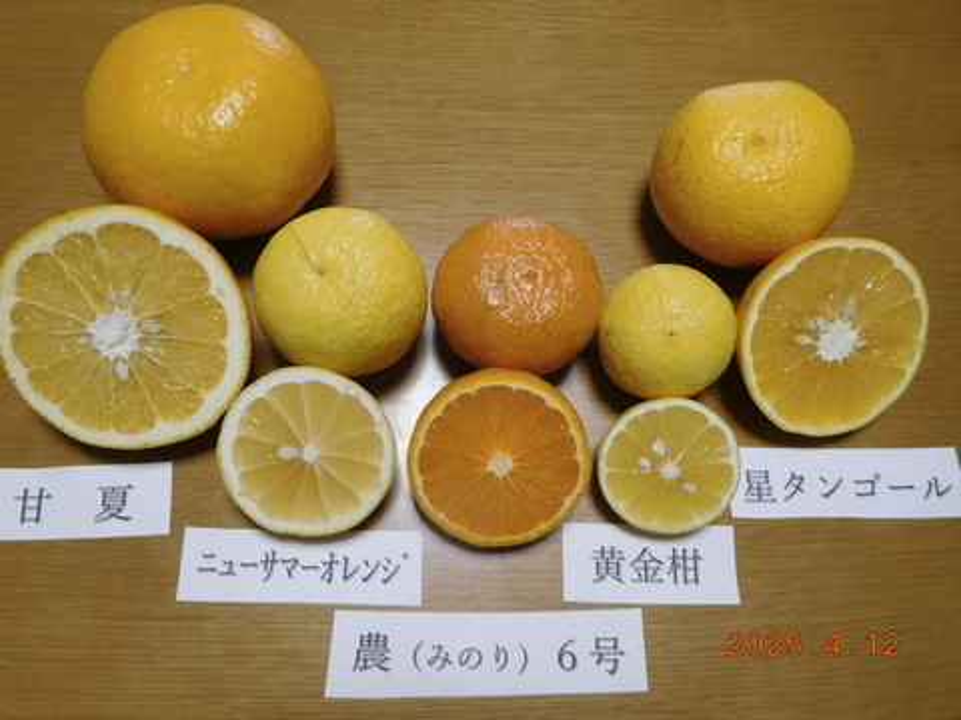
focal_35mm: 25
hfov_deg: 69.4
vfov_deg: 54.9
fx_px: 694
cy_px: 360
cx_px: 480
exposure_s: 1/30
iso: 280
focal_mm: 4.5
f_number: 3.4
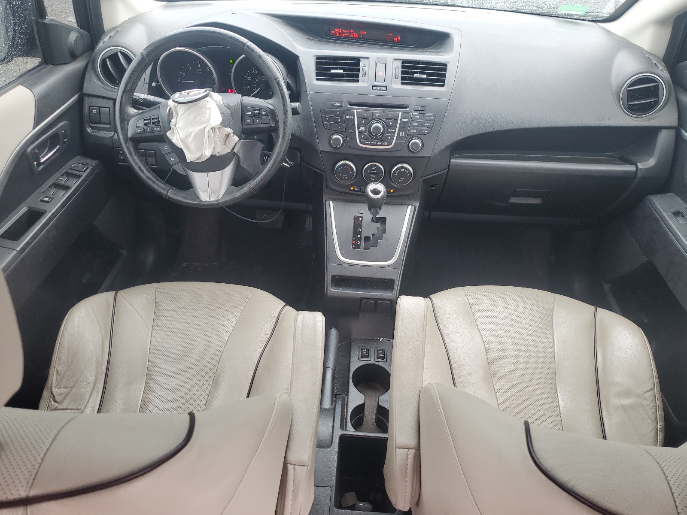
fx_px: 516
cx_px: 344
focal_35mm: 26
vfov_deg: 53.1
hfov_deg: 67.3
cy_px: 258
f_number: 1.5
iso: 52
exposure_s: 1/60.2
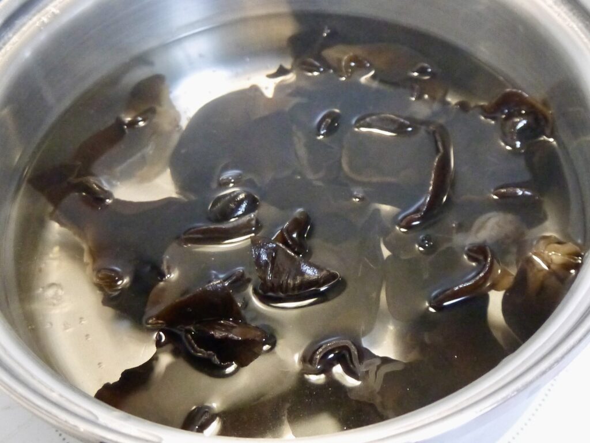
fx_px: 920
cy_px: 222
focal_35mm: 54
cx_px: 295
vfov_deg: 27.0
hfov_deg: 35.5
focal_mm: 14
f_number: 3.5
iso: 1600
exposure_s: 1/40
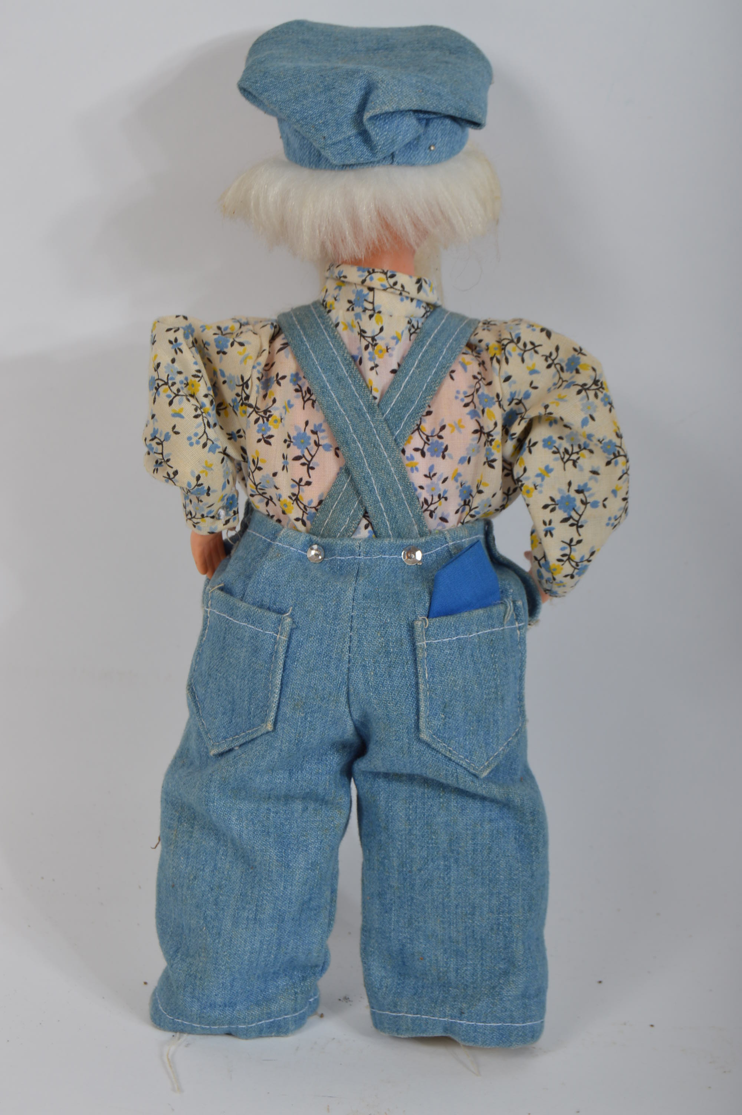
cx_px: 371
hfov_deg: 18.9
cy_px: 558
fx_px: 2230
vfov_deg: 28.1
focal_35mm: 72
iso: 100
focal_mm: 48
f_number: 9
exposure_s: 1/160
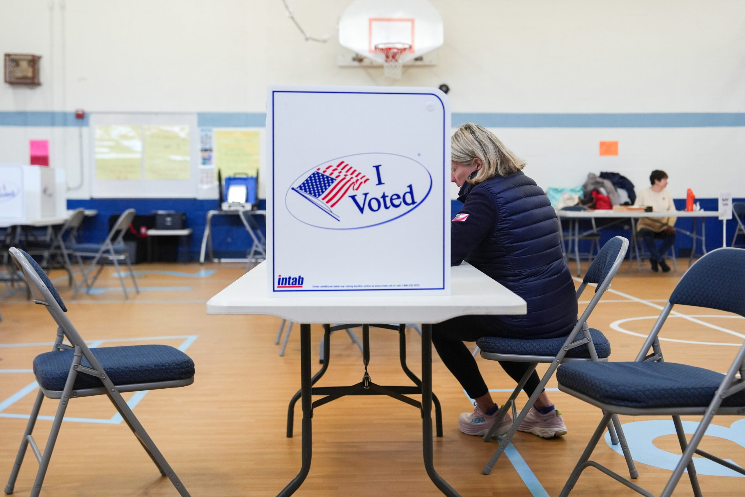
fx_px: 931
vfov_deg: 29.9
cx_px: 372
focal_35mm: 45
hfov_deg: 43.6
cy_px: 248
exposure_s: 1/500
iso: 2000
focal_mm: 45
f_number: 2.8
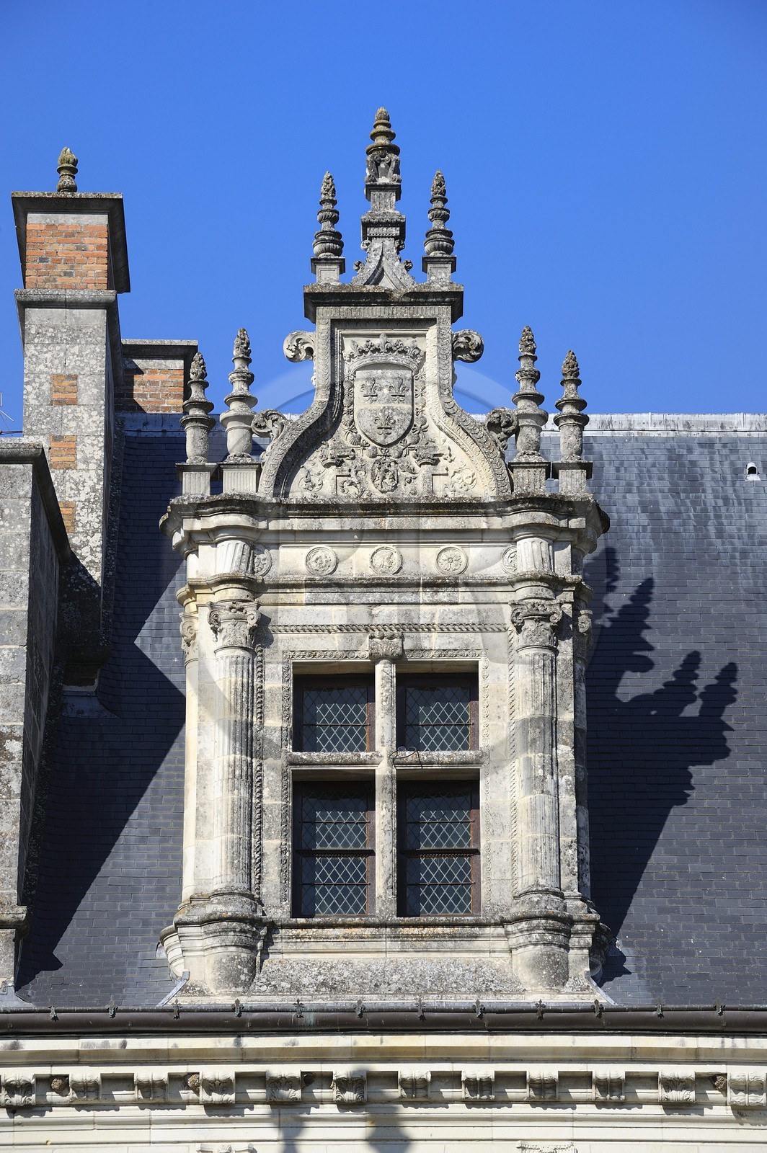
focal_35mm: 155
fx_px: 4962
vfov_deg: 13.3
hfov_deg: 8.8
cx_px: 384
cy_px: 576
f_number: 8
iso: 200
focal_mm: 155
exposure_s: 1/400
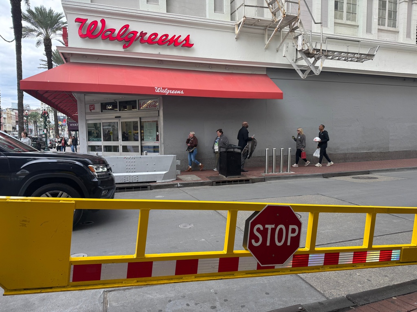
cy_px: 156
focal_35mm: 24
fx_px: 289
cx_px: 208
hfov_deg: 71.6
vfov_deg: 56.8
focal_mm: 6.76
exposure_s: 1/350
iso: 80
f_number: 1.78
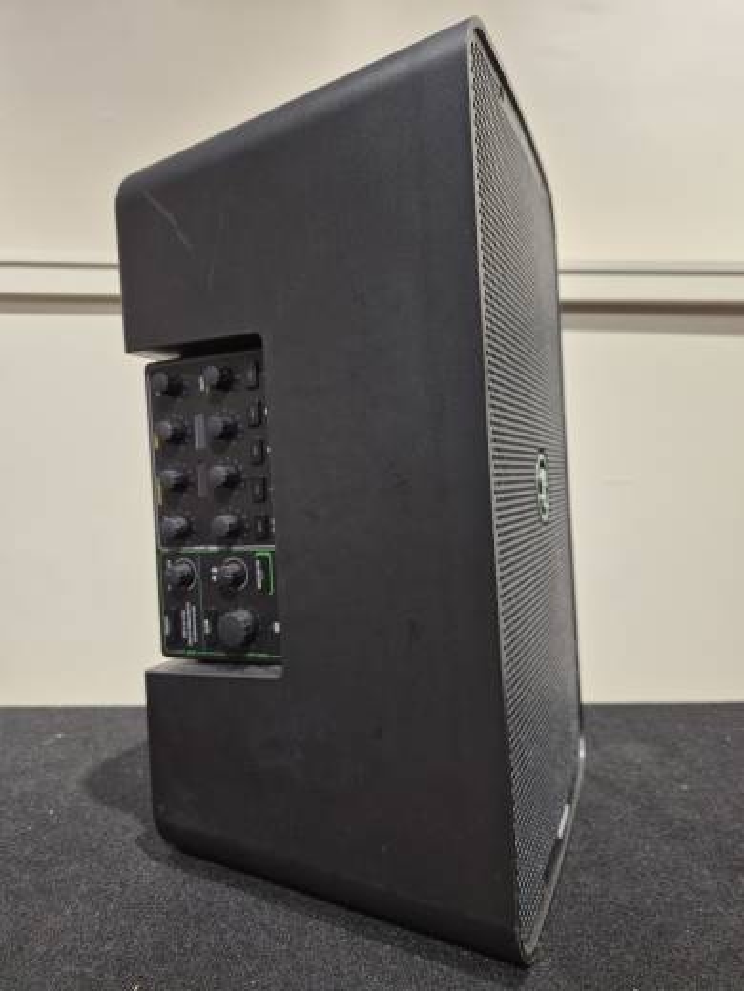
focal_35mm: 23
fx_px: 659
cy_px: 496
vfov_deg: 73.9
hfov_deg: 58.9
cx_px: 372
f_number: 1.8
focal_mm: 5.4
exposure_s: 1/60
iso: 64
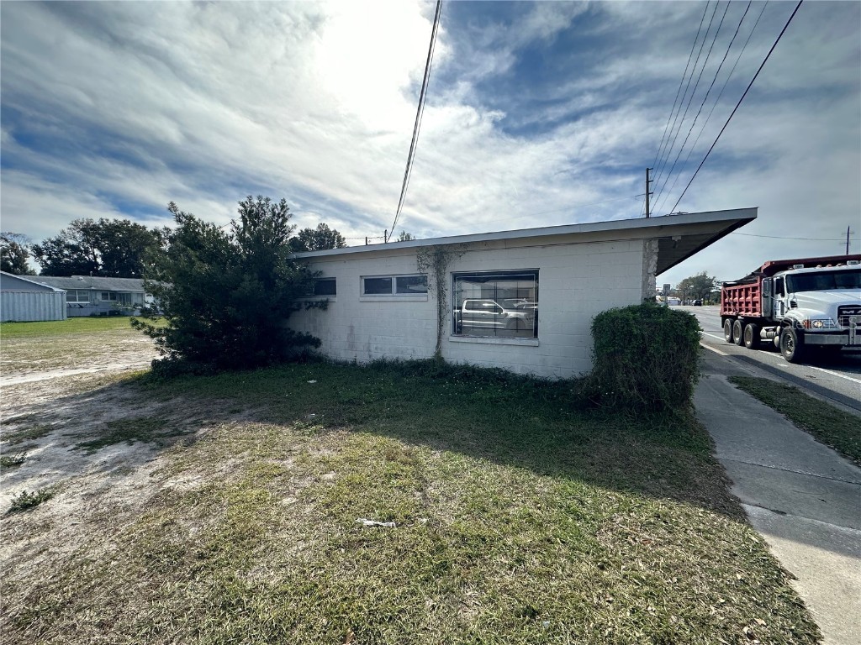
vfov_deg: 85.7
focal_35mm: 14
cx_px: 430
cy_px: 322
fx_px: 348
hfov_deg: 102.1
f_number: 2.2
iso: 40
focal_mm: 2.22
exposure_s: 1/1531
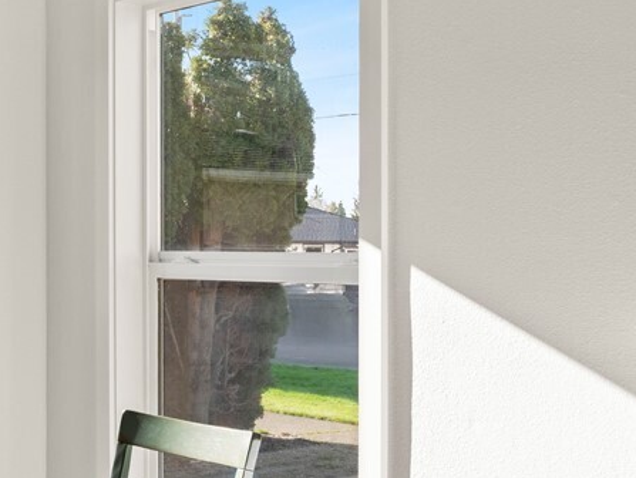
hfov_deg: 29.1
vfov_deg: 23.0
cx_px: 68
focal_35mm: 64
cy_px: 253
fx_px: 1174
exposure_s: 1/40
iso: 200
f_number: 8
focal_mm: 17.5
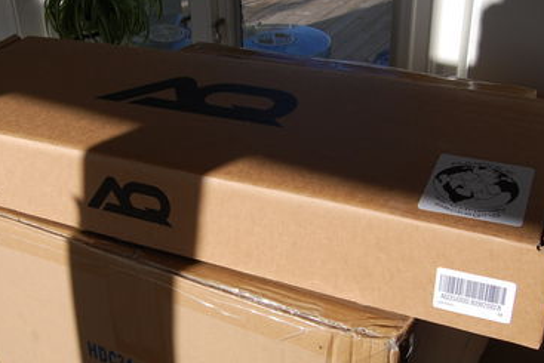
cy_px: 193
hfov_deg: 41.6
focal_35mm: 47
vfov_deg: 28.7
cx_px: 205
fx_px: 710
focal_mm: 18
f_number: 9
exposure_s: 1/320
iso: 200
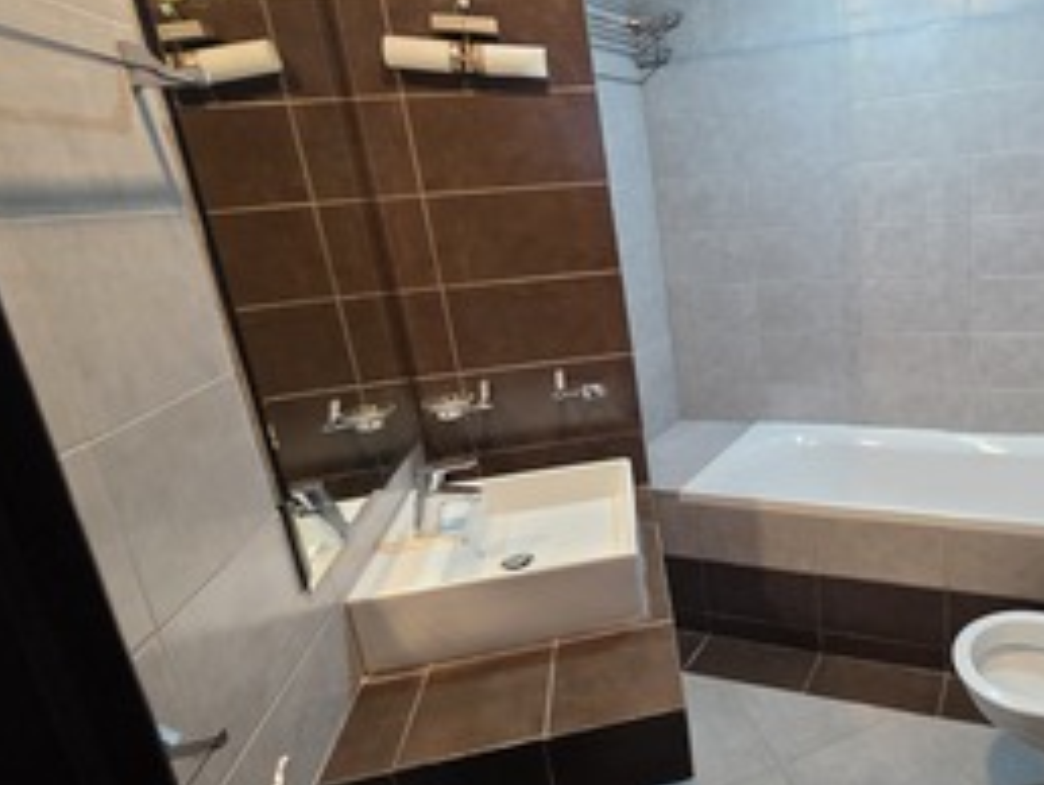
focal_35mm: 23
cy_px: 386
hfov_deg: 69.0
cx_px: 783
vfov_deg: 59.0
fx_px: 694
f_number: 1.9
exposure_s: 1/50
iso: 500
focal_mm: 2.2
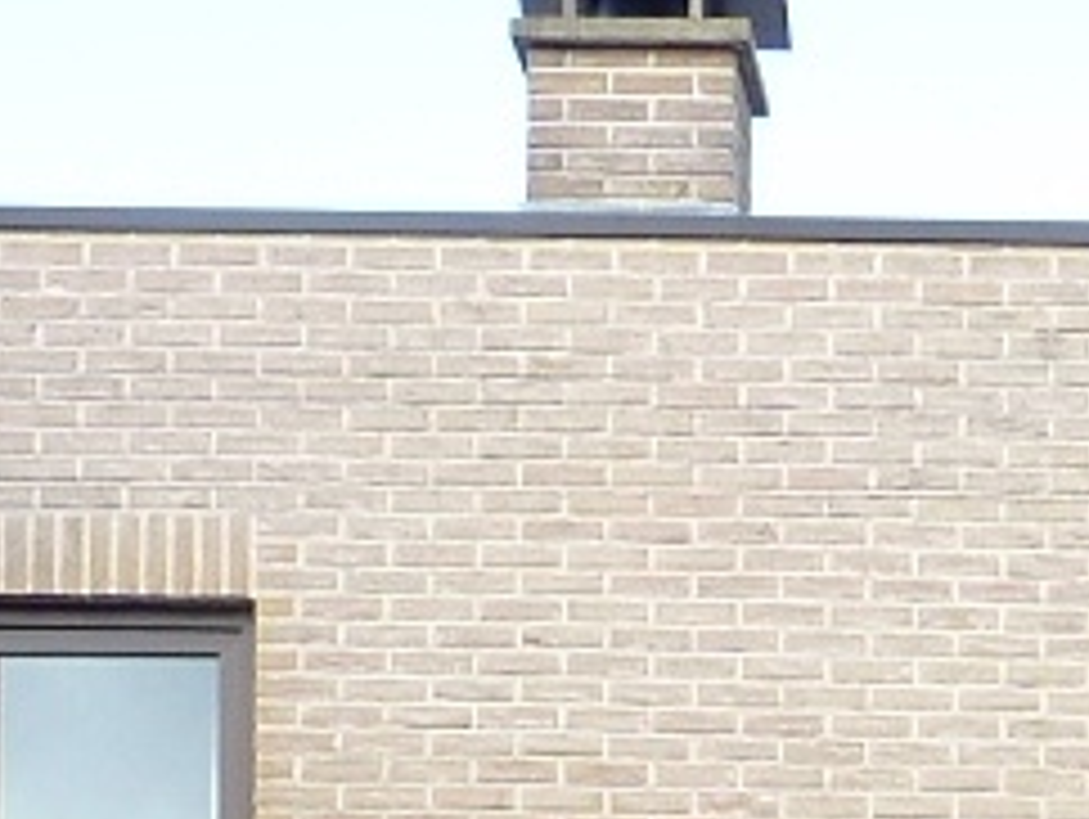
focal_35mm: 165
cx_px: 1503
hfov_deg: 11.6
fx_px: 5196
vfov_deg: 8.4
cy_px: 1832
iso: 80
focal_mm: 4.1
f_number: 4
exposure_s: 1/100
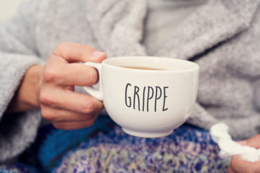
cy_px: 86
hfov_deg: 39.6
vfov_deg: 27.0
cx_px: 130
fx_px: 361
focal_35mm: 50
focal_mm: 50
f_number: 3.5
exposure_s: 1/60
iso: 64
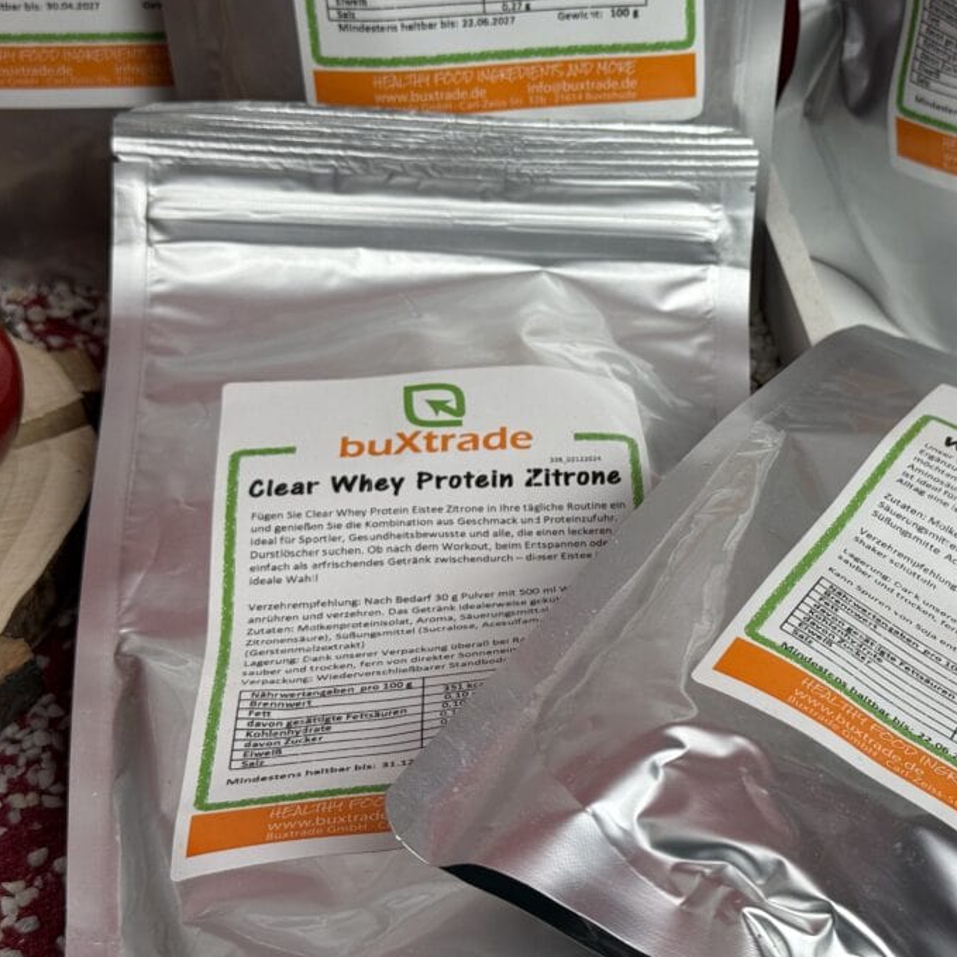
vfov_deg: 26.9
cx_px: 667
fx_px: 2002
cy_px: 438
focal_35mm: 64
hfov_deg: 26.7
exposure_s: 1/100
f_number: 1.78
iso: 80
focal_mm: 6.76
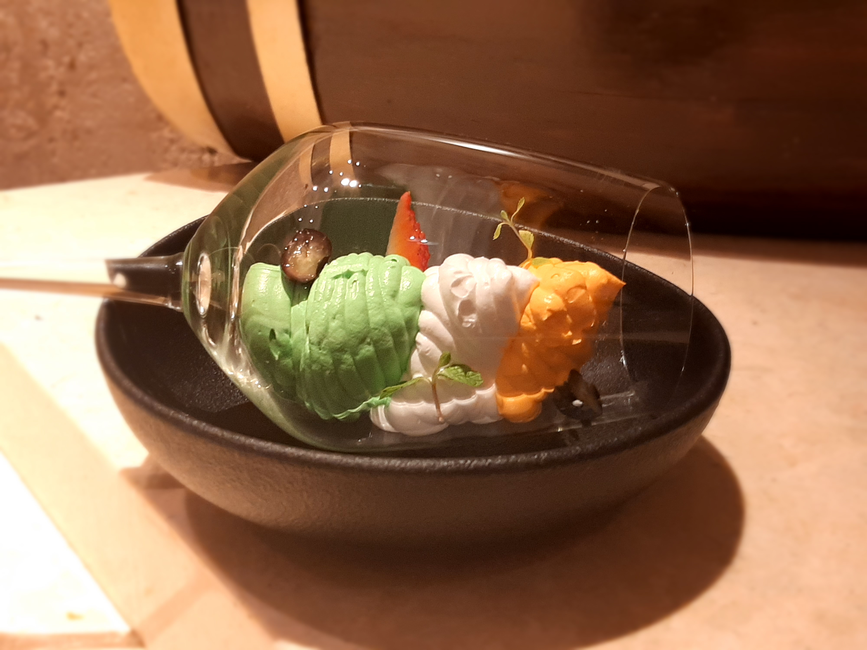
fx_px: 676
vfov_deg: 51.4
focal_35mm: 27
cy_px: 325
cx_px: 434
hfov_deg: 65.3
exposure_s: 1/33
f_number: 1.7
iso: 80
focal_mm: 3.93
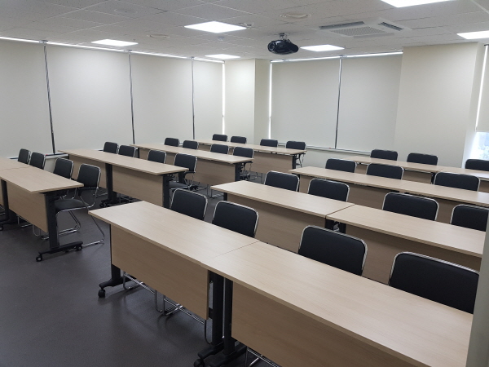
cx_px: 244
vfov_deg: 53.1
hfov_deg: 67.3
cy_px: 184
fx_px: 367
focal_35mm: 26
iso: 80
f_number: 1.7
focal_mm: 4.3
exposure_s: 1/120
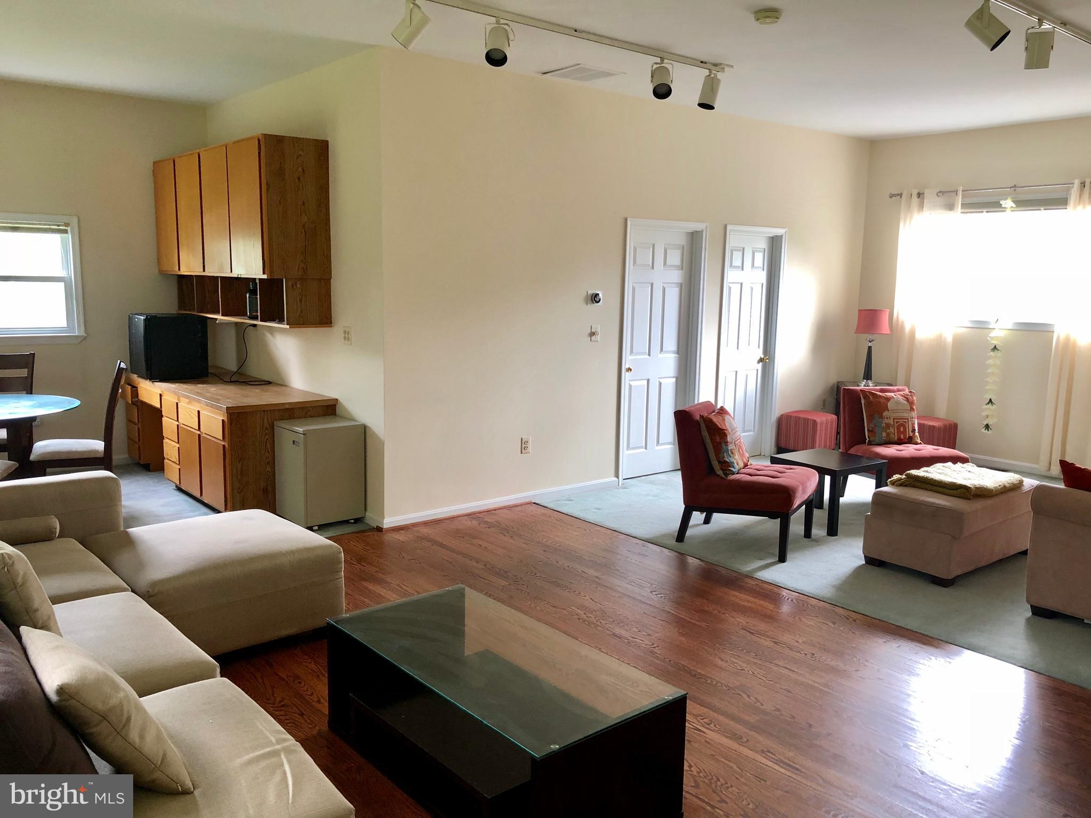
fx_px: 882
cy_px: 409
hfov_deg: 63.4
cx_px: 546
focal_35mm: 28
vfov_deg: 49.7
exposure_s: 1/24
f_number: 1.8
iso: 40
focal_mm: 4
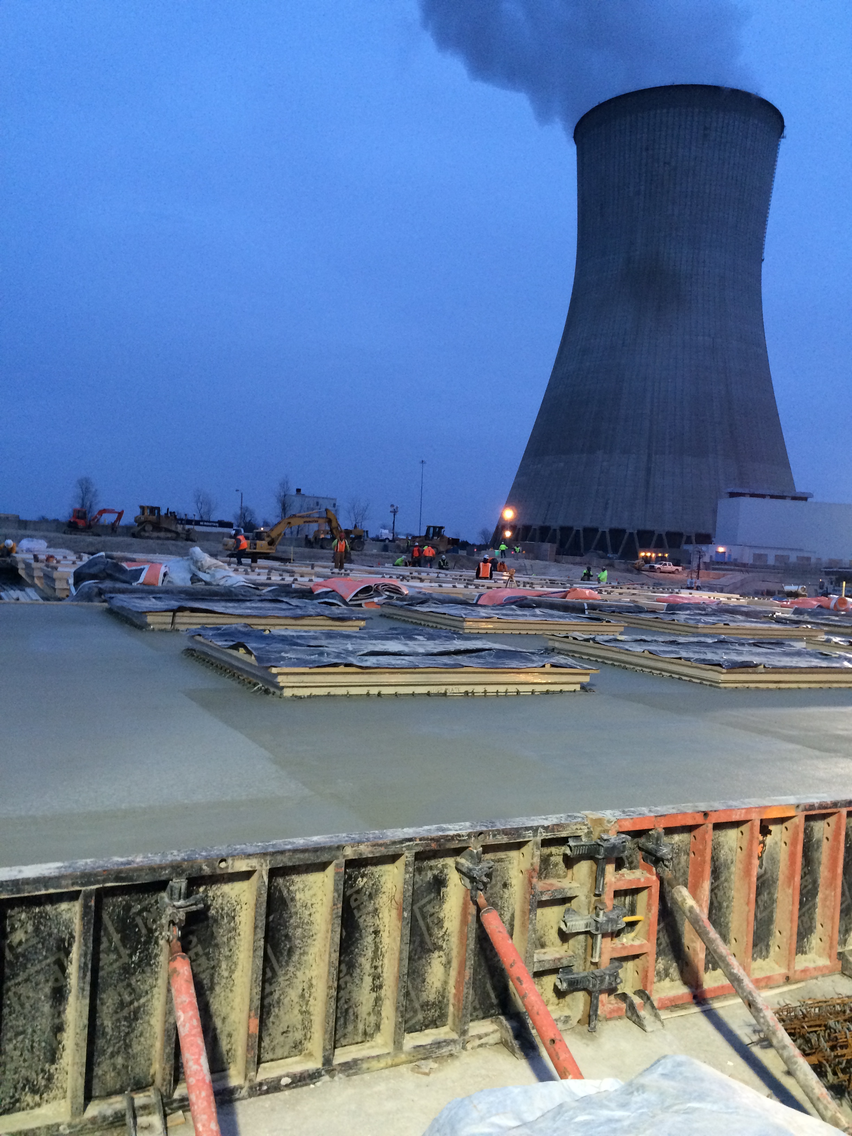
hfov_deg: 48.2
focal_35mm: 29
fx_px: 952
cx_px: 426
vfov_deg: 61.7
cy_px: 568
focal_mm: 4.15
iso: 160
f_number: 2.2
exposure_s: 1/30
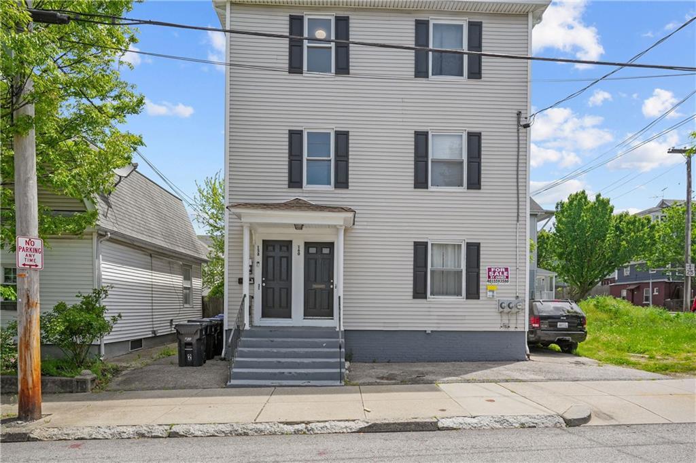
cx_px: 348
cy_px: 232
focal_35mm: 19
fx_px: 367
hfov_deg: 86.9
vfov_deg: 64.5
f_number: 7.1
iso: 320
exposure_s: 1/500
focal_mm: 19
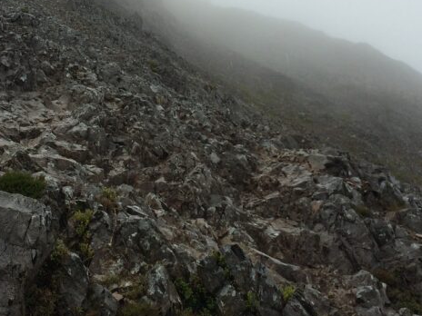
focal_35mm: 64
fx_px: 780
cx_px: 153
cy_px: 89
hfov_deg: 30.1
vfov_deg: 22.8
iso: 32
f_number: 2.2
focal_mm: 4.15
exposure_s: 1/500
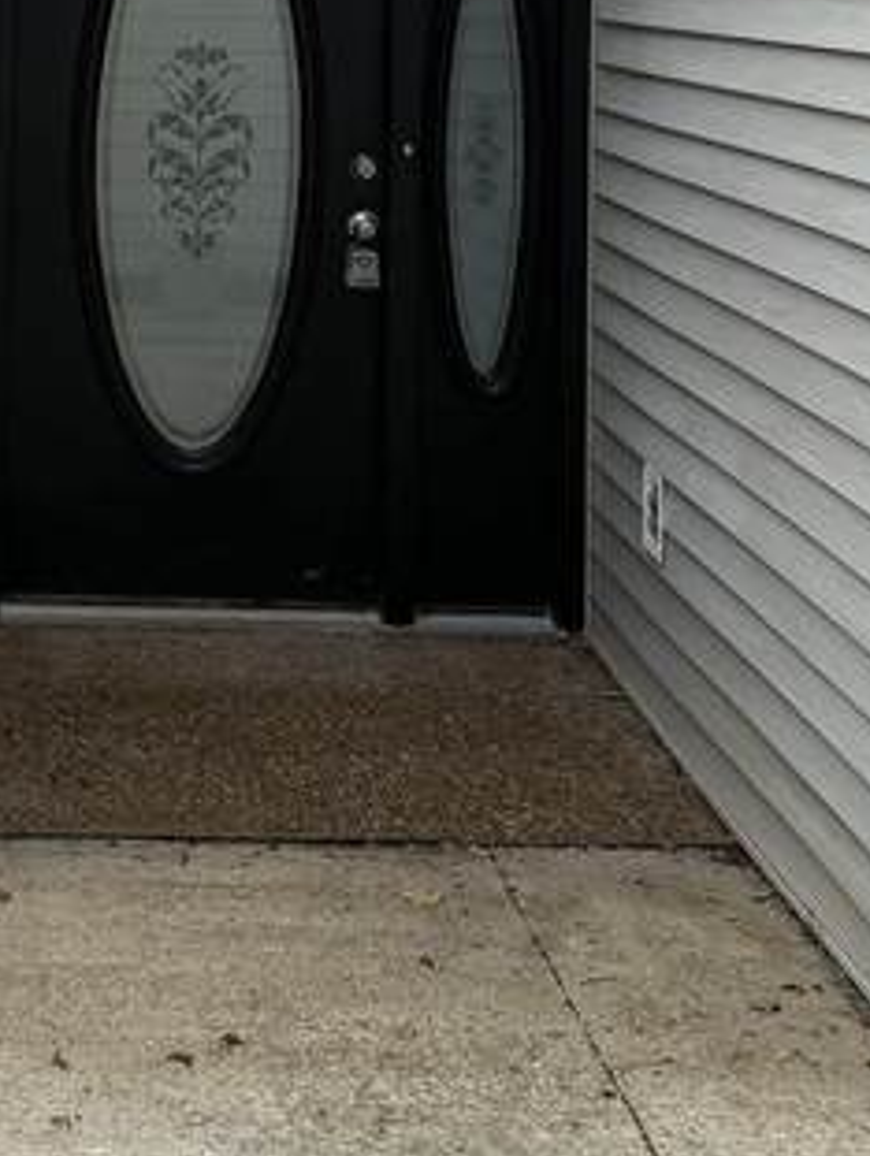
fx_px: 2475
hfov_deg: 19.5
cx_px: 52
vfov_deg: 24.5
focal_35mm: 74
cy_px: -119
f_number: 1.78
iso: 100
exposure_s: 1/3759
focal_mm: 6.76
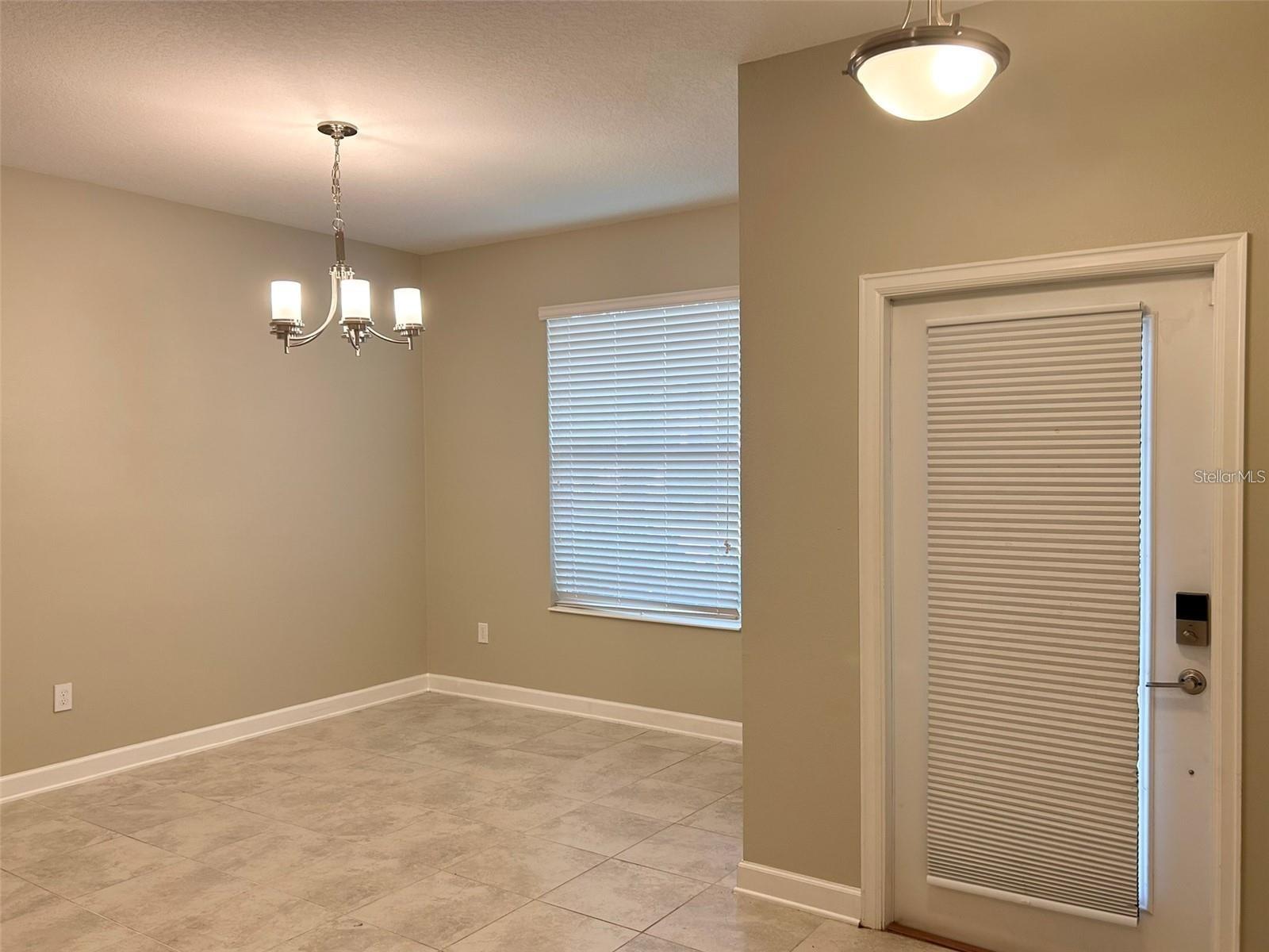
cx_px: 634
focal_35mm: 26
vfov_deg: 53.1
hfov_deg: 67.3
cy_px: 476
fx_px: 953
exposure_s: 1/120
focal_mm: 5.7
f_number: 1.5
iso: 64
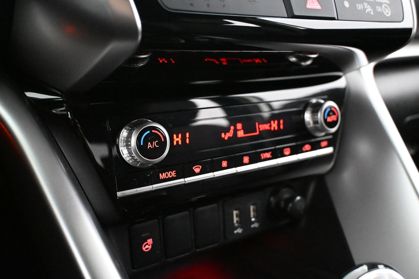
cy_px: 140
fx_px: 393
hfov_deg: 56.1
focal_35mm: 34
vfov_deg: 39.1
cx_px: 210
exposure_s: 1/50
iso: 12800
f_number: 4
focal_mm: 22.5
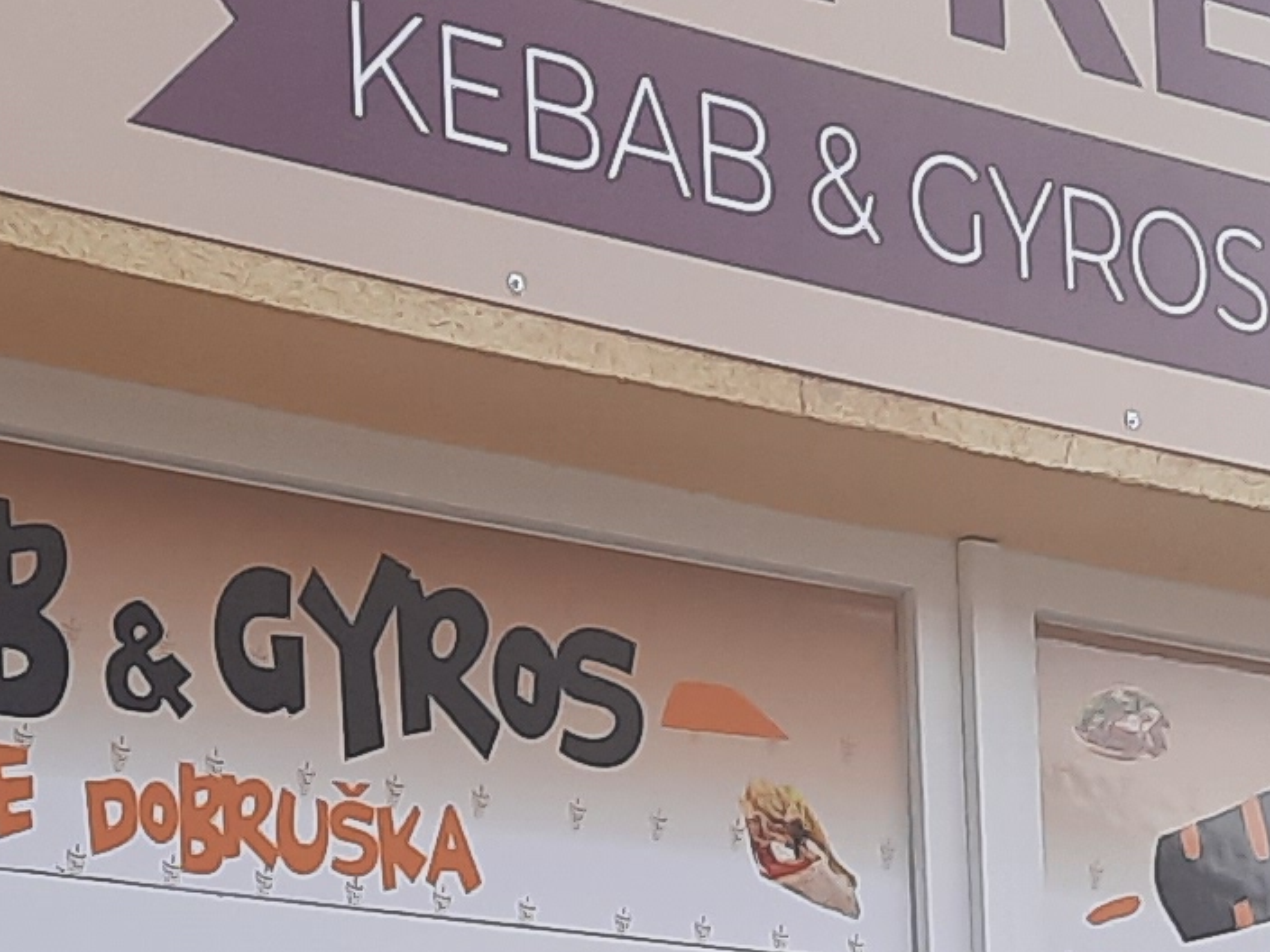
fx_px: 5210
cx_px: 745
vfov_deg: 10.3
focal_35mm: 142
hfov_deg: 13.9
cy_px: 1174
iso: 32
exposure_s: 1/542
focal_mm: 4.6
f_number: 2
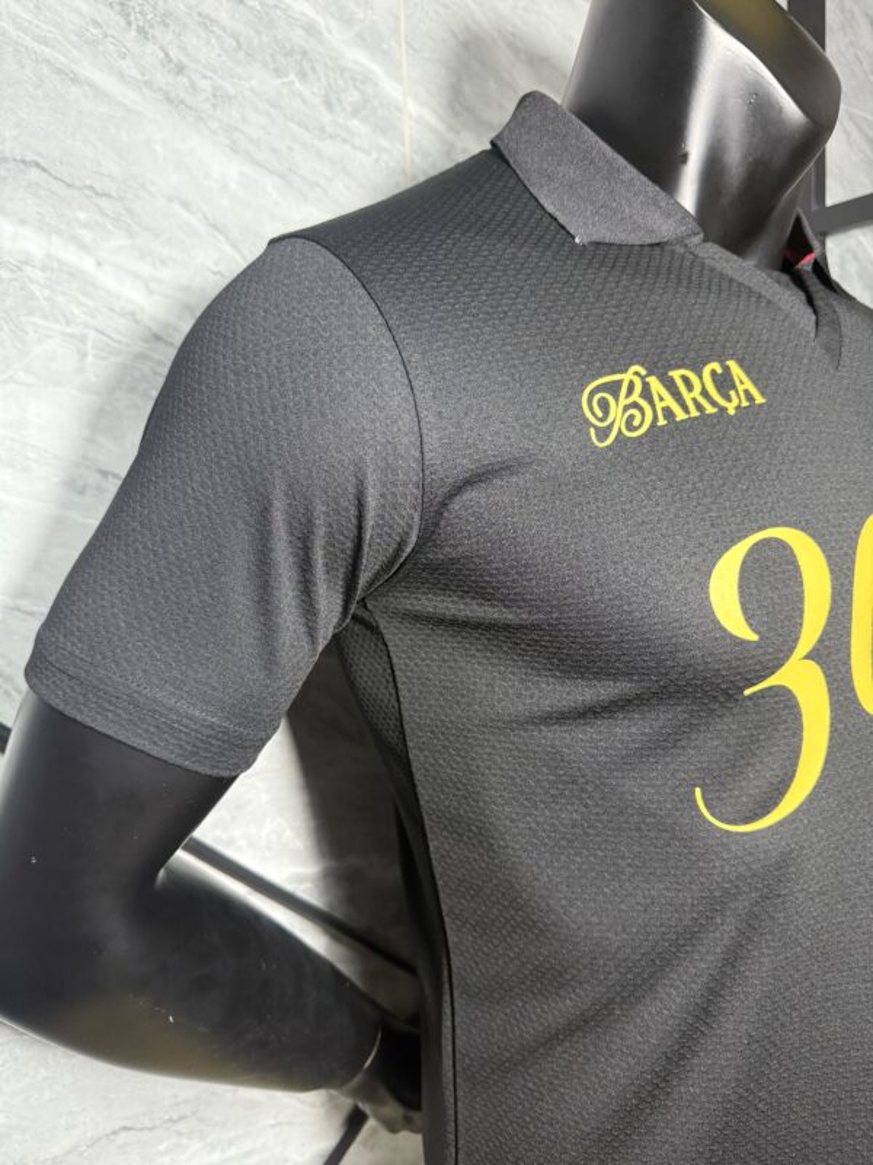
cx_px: 436
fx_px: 807
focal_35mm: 24
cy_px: 582
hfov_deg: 56.8
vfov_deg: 71.6
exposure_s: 1/50
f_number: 1.78
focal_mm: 6.76
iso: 500
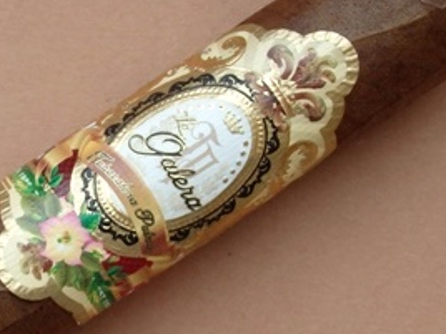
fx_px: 1881
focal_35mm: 146
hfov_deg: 13.4
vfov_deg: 10.1
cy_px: 246
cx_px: 68
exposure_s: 1/10
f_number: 4
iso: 125
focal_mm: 8.9
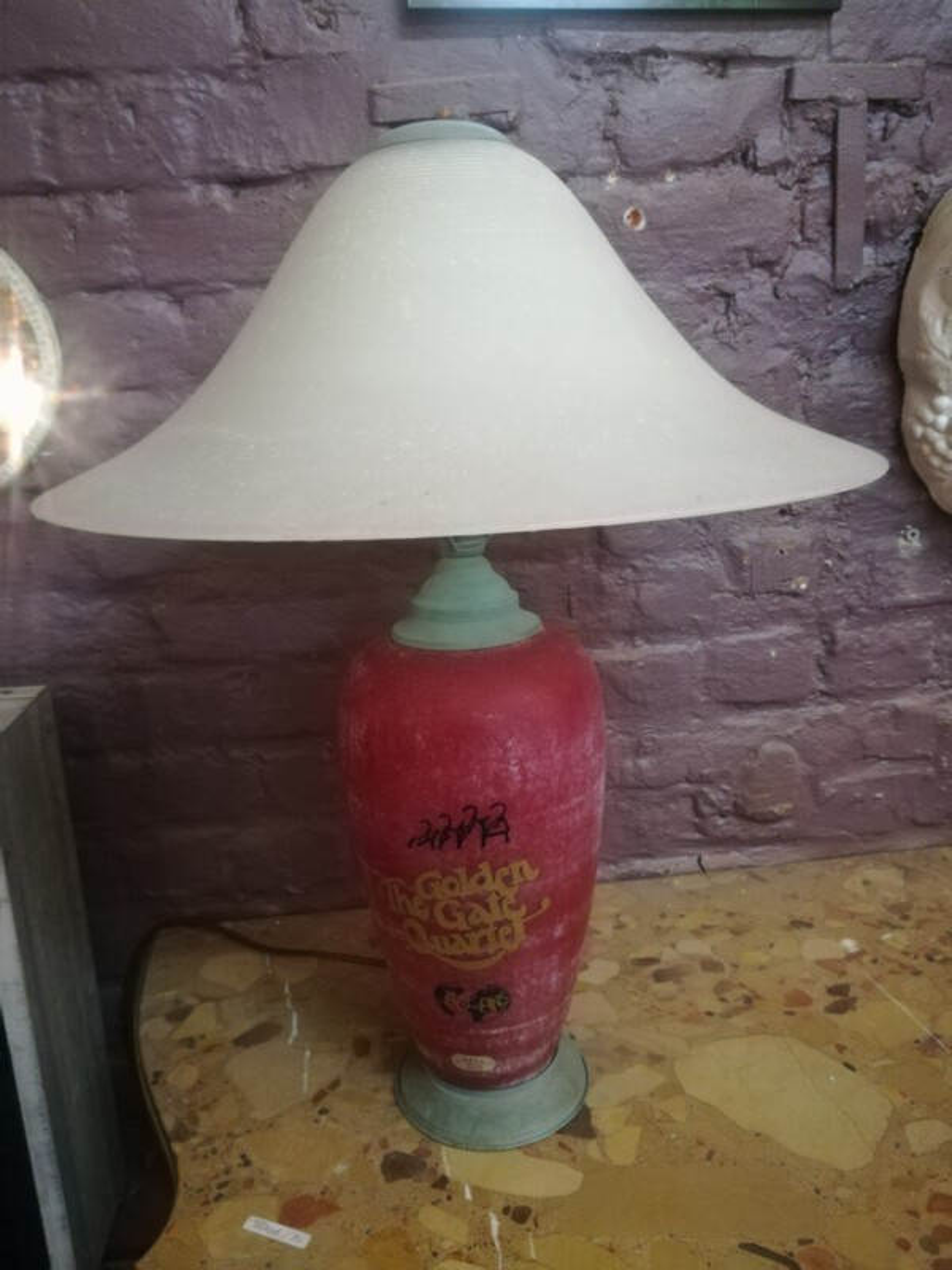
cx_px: 476
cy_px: 635
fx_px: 953
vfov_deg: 67.3
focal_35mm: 26
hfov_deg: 53.1
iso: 1000
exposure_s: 1/14.3
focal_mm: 3.83
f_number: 2.2
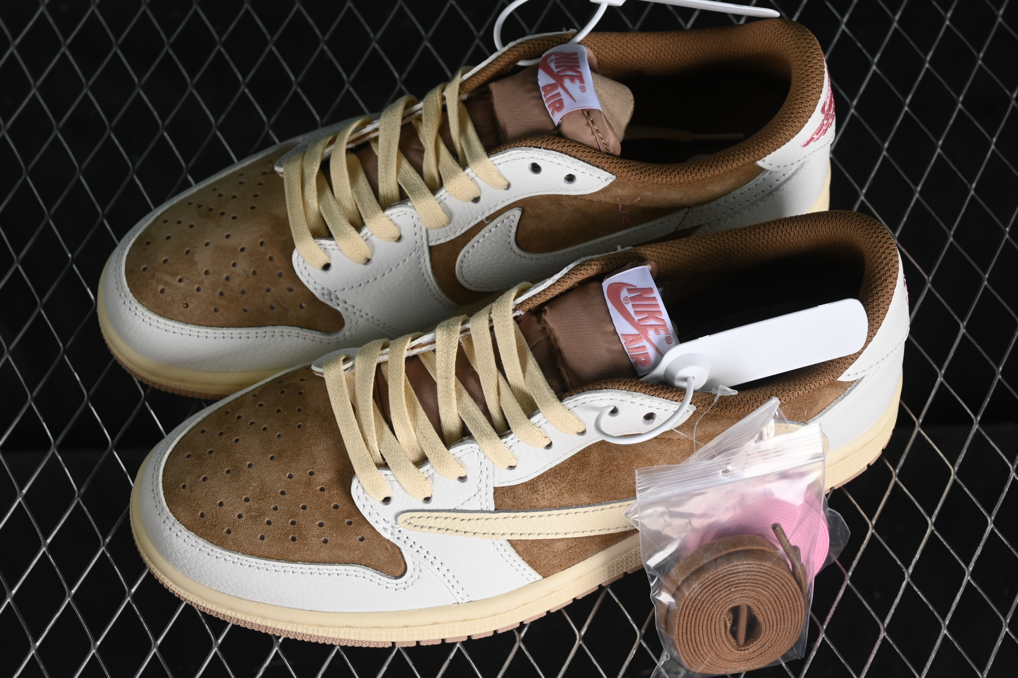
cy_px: 339
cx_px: 509
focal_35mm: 75
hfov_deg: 27.0
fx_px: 2121
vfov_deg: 18.2
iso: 160
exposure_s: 1/60
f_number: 7.1
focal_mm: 50
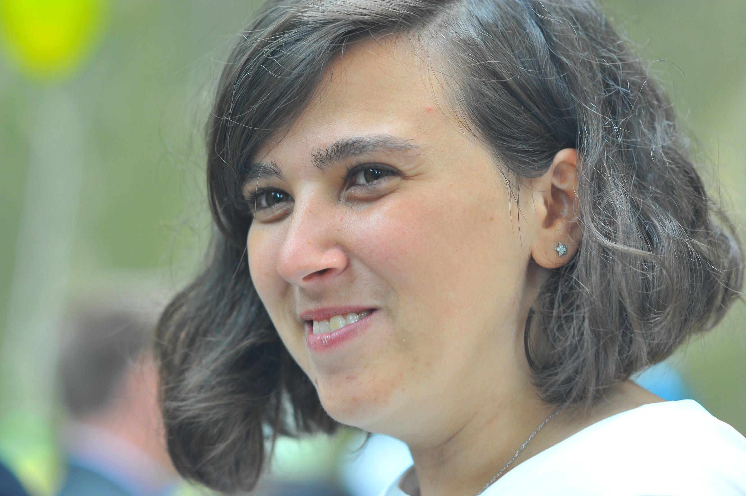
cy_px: 248
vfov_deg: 10.1
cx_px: 373
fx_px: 2795
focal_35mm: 135
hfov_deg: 15.2
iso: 800
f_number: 4.5
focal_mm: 135
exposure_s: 1/80
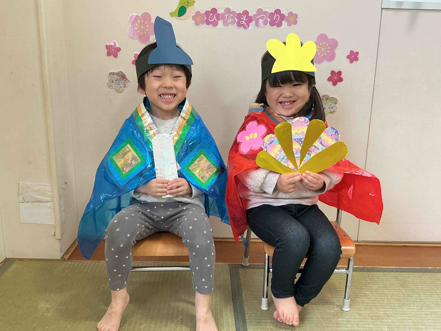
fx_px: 420
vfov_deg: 42.9
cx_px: 207
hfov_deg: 55.3
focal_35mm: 33
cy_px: 174
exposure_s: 1/60
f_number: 1.8
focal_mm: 3
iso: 50
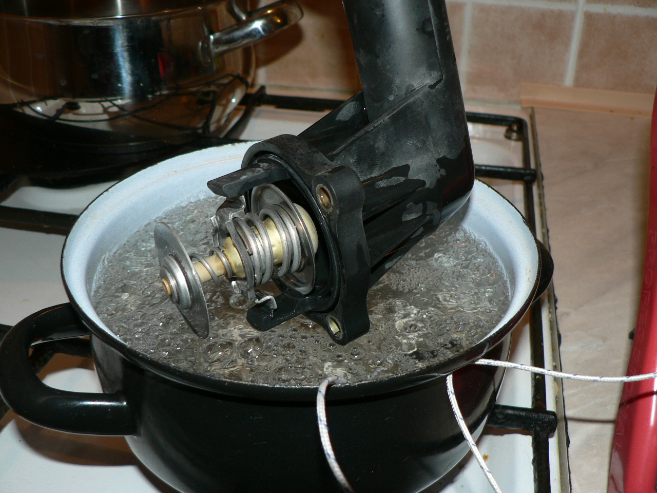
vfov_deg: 39.7
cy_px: 246
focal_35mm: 36
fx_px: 683
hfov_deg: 51.4
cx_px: 328
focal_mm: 6
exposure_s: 1/60
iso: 100
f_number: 2.8
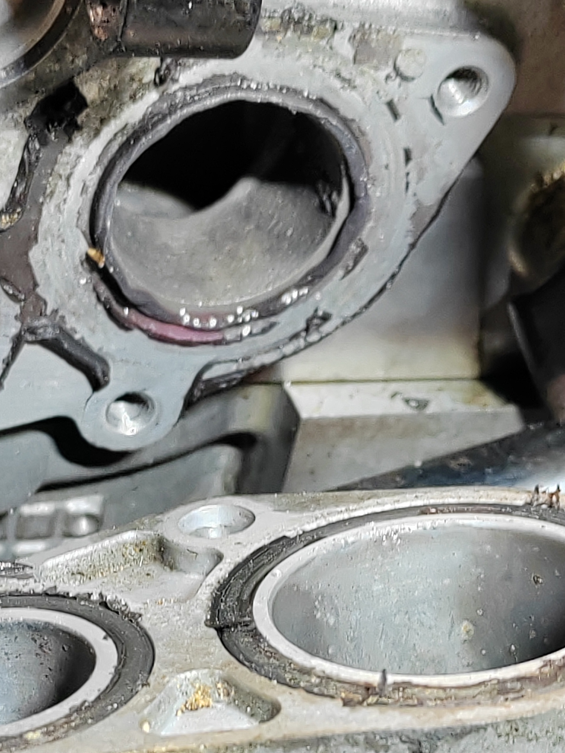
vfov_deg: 20.1
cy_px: 640
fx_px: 2089
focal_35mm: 96
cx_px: 209
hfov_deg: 15.4
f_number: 1.9
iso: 400
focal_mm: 5.52
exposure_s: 1/50
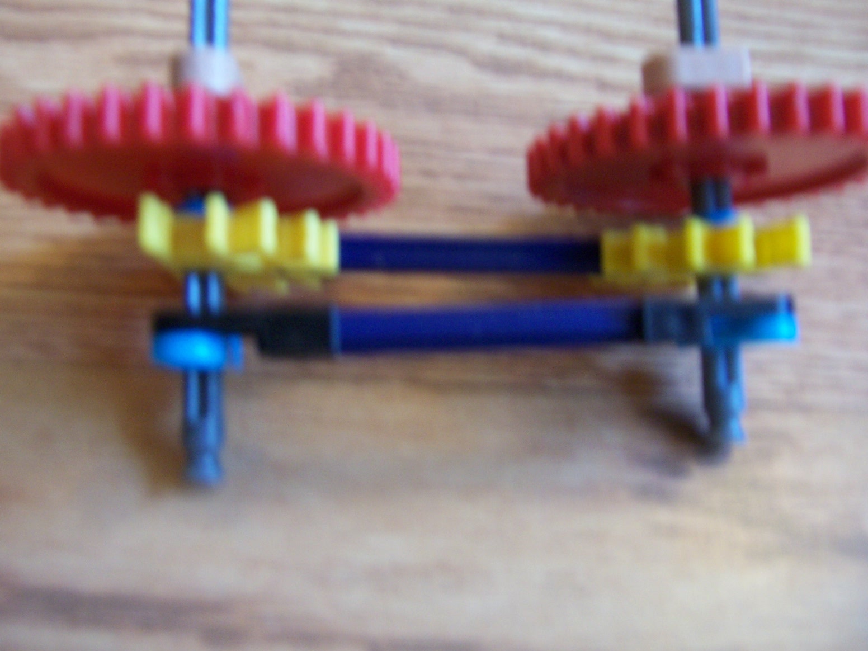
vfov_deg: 42.9
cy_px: 326
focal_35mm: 33
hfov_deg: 55.4
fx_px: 827
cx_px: 434
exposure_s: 1/8
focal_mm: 5.5
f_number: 3.4
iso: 140
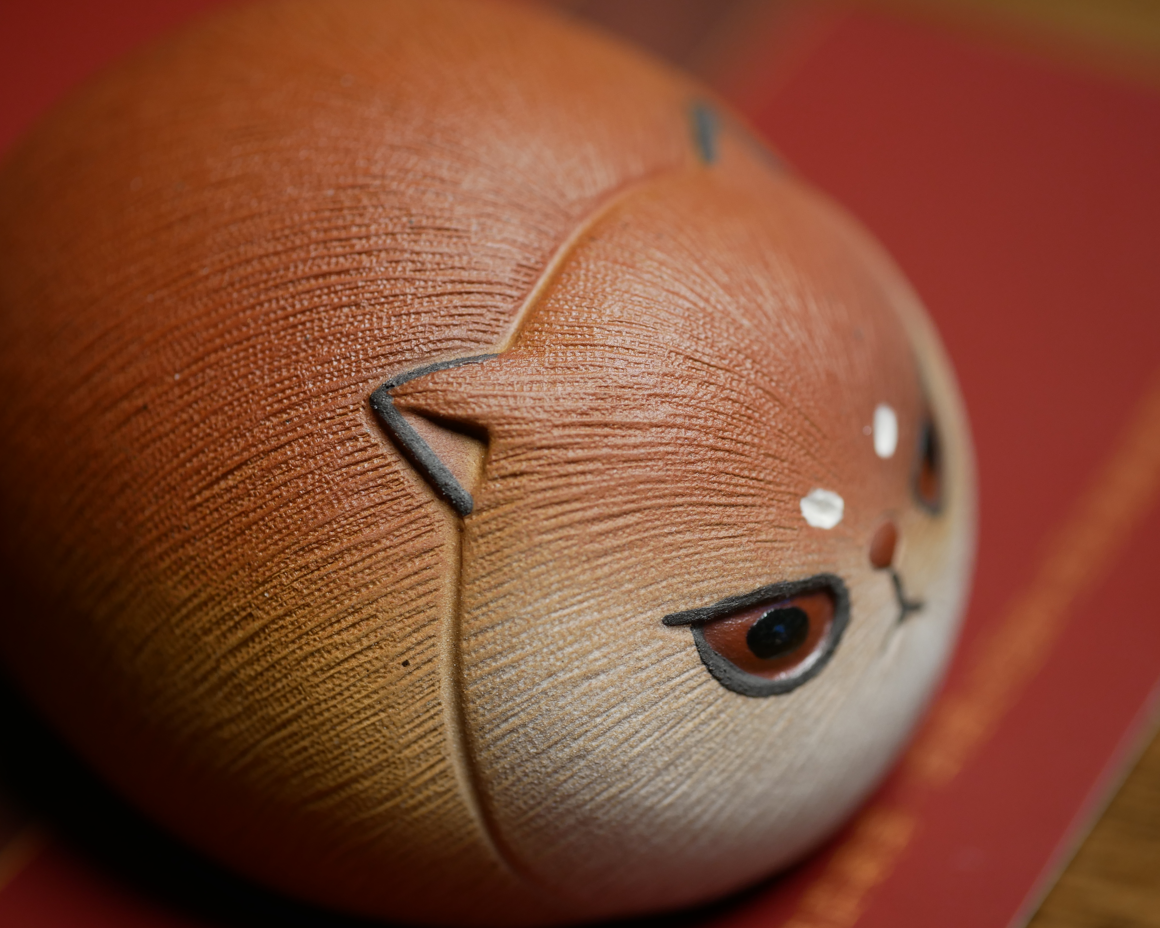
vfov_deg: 16.4
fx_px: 3227
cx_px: 584
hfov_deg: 20.4
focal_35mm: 94
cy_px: 464
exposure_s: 1/50
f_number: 2.8
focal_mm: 45
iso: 400
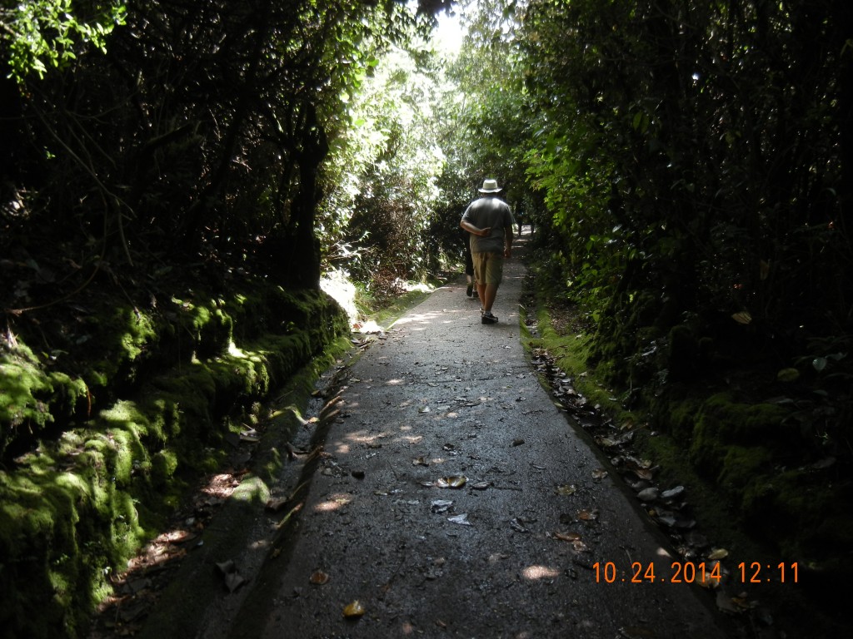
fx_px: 739
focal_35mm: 30
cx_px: 426
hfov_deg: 60.0
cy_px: 320
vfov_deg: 46.8
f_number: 3.5
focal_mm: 5.4
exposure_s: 1/69.1
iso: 160
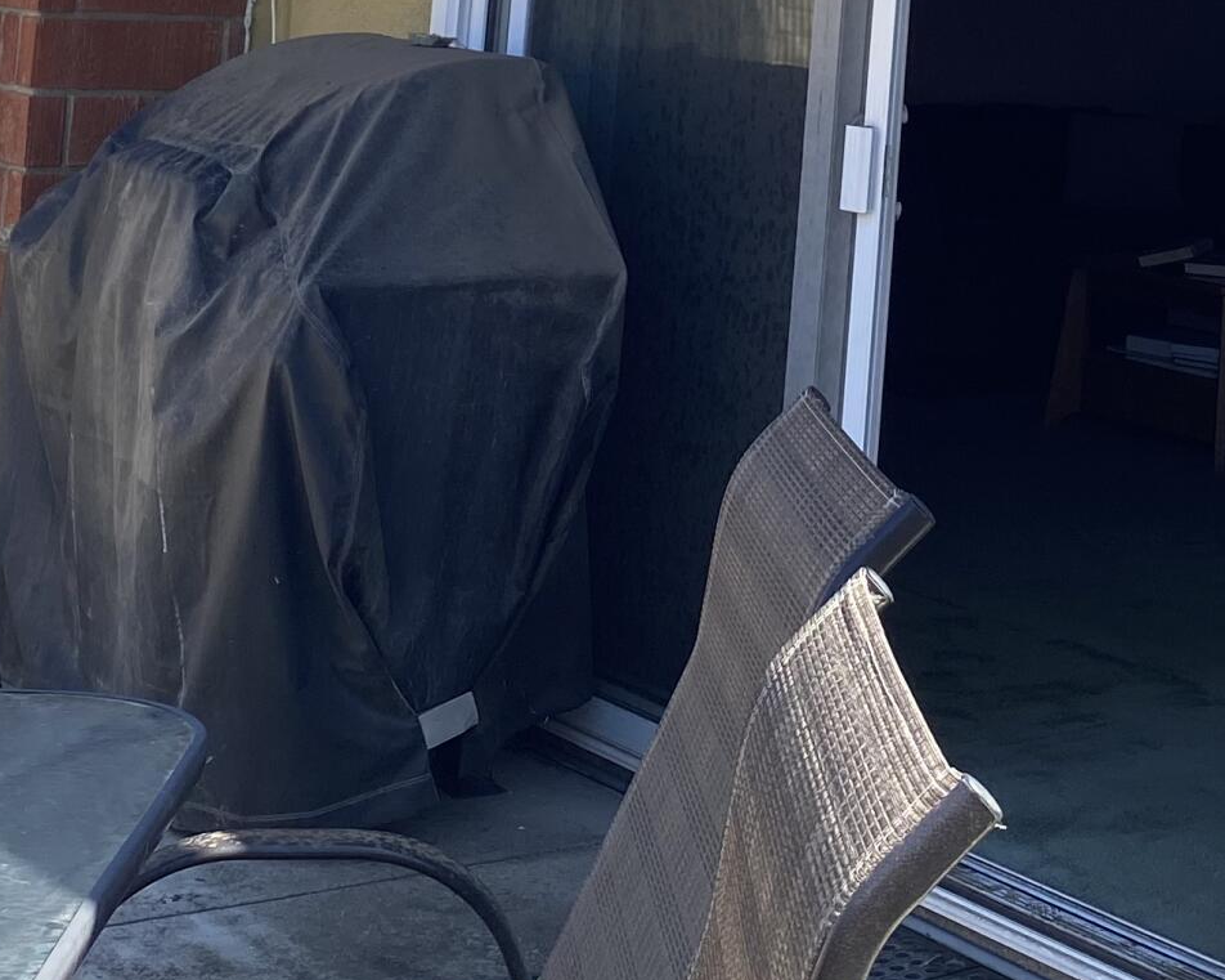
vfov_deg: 17.9
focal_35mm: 80
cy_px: -316
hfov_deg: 23.3
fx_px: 2900
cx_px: 1065
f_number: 1.8
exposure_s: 1/1007
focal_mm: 4.25
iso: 32
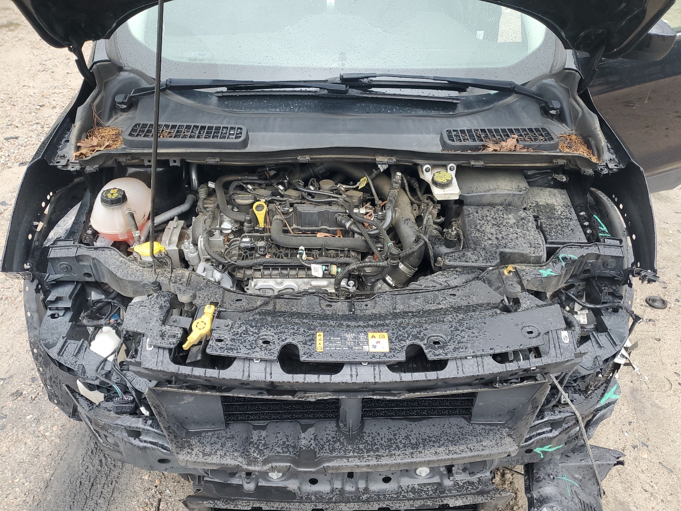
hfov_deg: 67.3
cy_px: 256
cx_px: 340
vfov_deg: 53.1
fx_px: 511
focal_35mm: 26
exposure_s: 1/120
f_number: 1.5
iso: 78
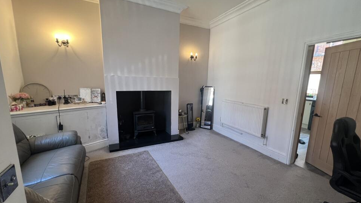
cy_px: 110
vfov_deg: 70.4
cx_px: 183
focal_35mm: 15
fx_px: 144
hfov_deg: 103.0
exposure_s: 1/50
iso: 125
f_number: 1.8
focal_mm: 1.57
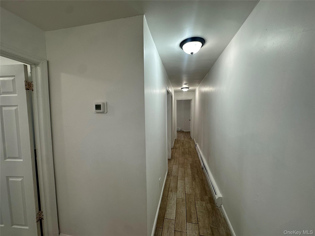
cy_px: 118
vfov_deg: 85.7
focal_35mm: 14
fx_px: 127
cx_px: 158
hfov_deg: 102.1
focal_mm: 2.22
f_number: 2.2
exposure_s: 1/120
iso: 100
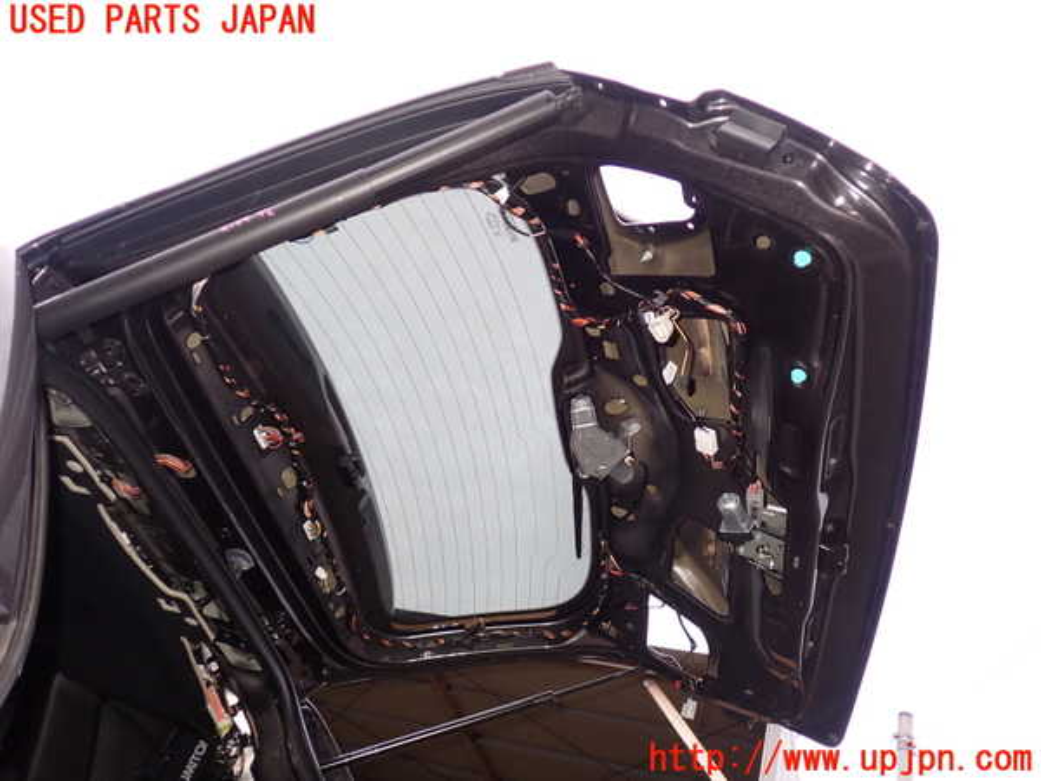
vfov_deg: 46.8
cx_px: 520
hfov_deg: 60.0
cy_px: 390
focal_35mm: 30
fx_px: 902
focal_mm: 5.4
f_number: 2.3
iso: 100
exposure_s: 1/60
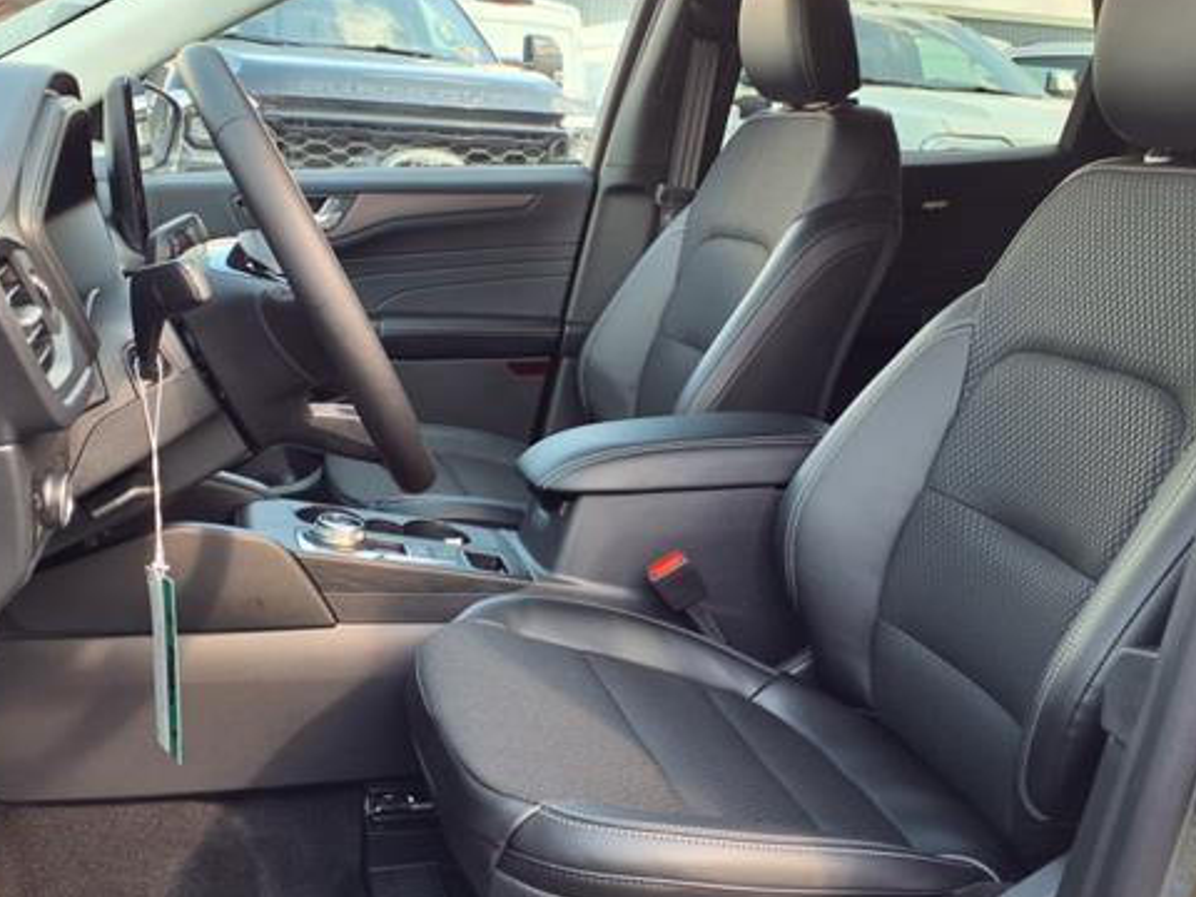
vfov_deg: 39.7
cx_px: 523
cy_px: 446
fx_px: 1244
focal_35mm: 36
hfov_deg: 51.2
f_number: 1.9
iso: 50
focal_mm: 3.58
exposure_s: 1/120
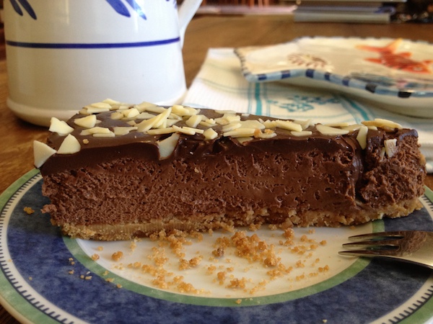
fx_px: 438
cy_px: 162
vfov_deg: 40.7
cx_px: 216
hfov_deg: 52.6
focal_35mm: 35
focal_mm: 4.28
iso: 125
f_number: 2.4
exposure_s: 1/20
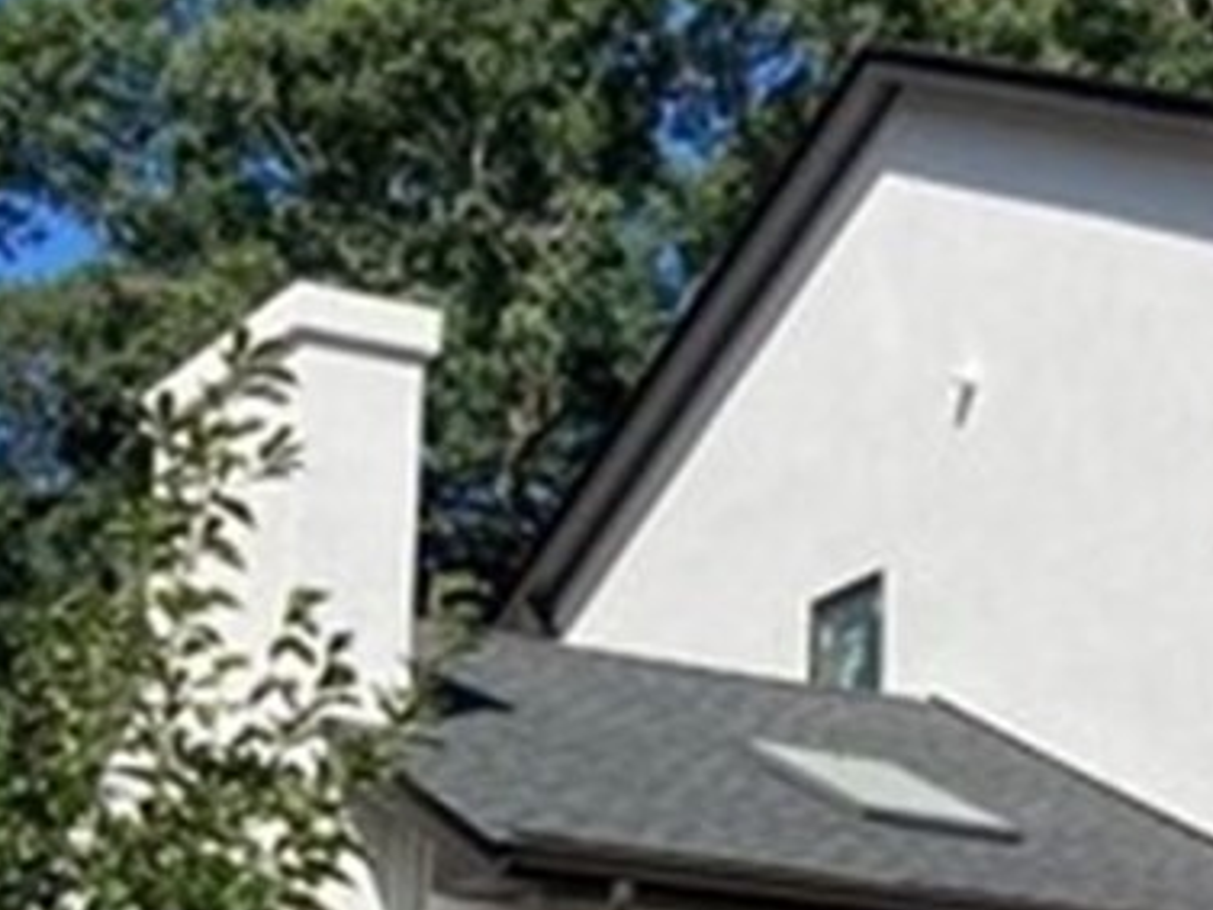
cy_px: 805
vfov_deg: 19.1
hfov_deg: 24.2
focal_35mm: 76
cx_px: 1293
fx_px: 2664
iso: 25
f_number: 1.8
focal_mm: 3.99
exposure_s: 1/2433
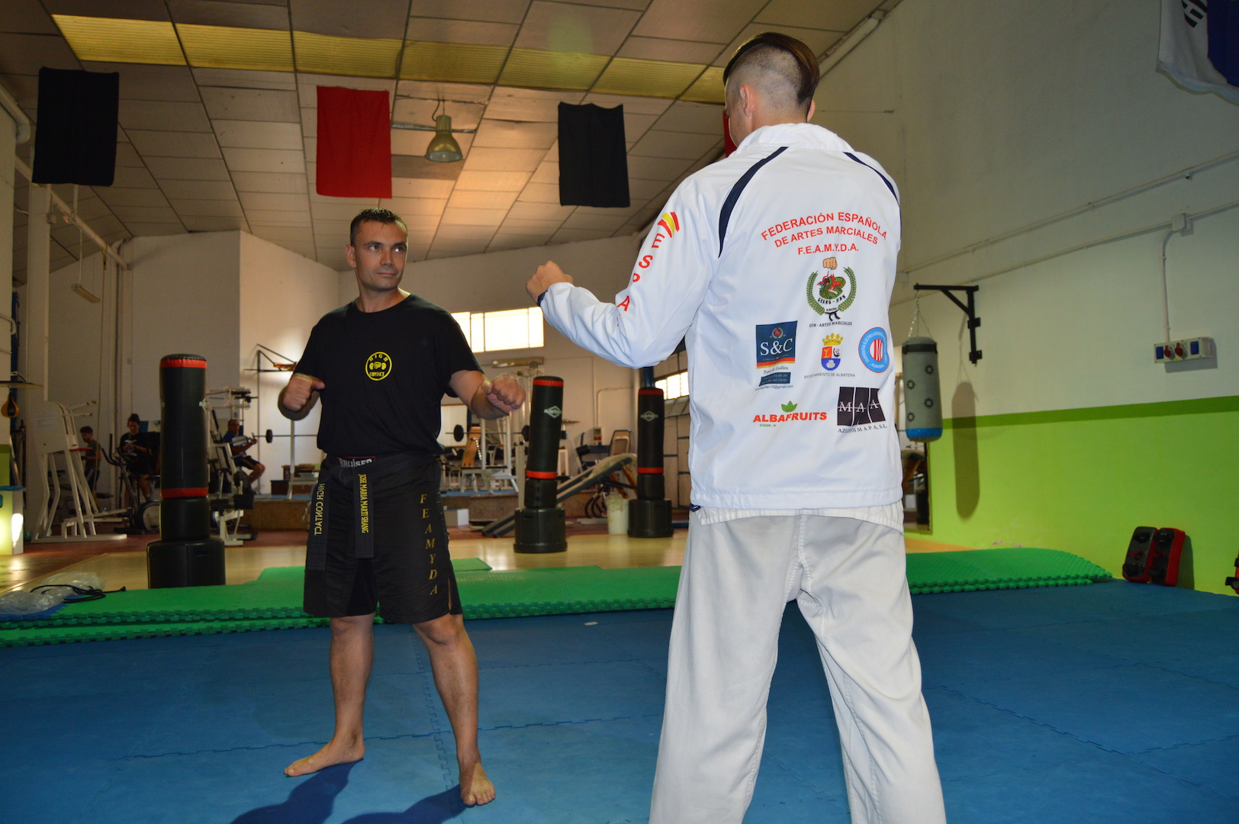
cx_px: 620
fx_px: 928
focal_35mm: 27
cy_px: 412
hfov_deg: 67.4
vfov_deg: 47.9
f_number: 3.5
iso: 450
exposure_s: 1/60
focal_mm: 18
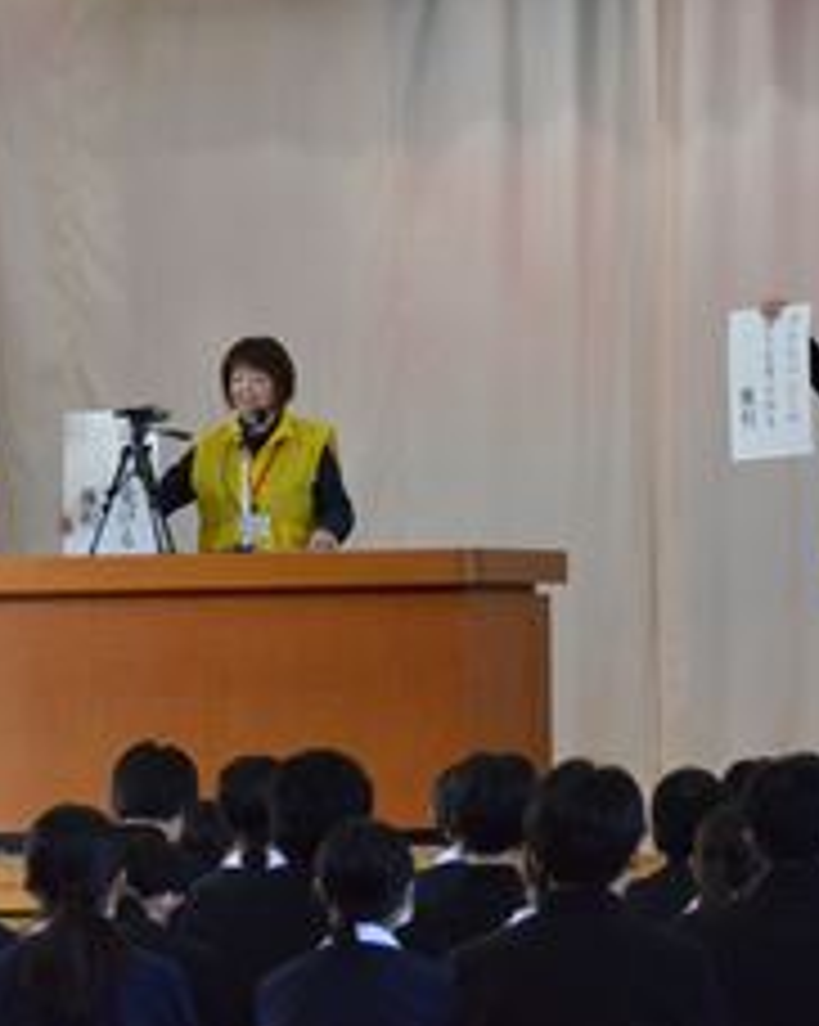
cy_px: 362
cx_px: 387
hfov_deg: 4.2
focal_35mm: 370
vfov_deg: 5.2
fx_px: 11226
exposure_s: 1/500
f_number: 5.6
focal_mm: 120
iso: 3200
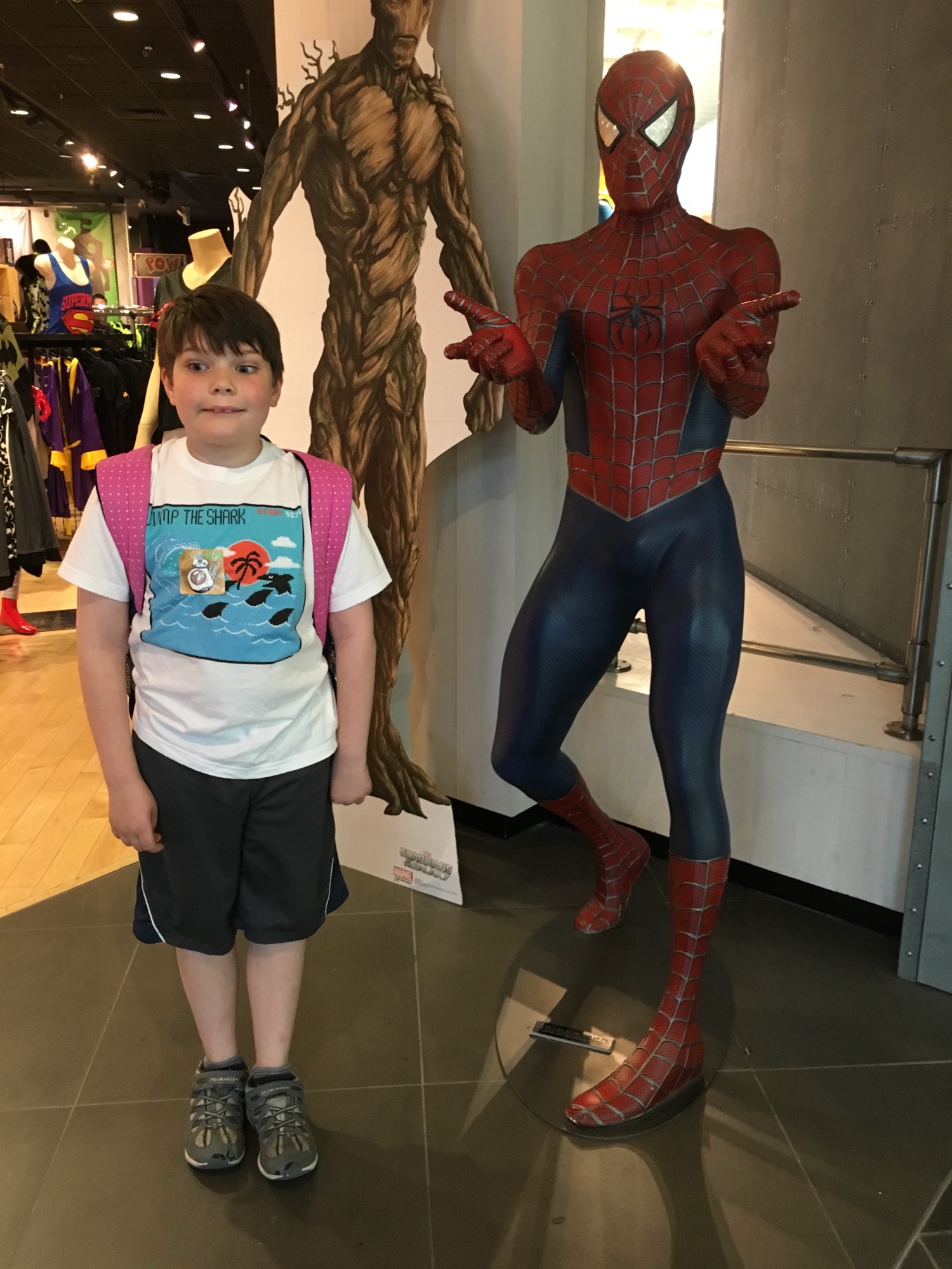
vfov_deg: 61.7
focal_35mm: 29
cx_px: 476
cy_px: 634
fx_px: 1063
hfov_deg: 48.2
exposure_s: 1/17
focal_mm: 4.15
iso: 200
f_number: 2.2
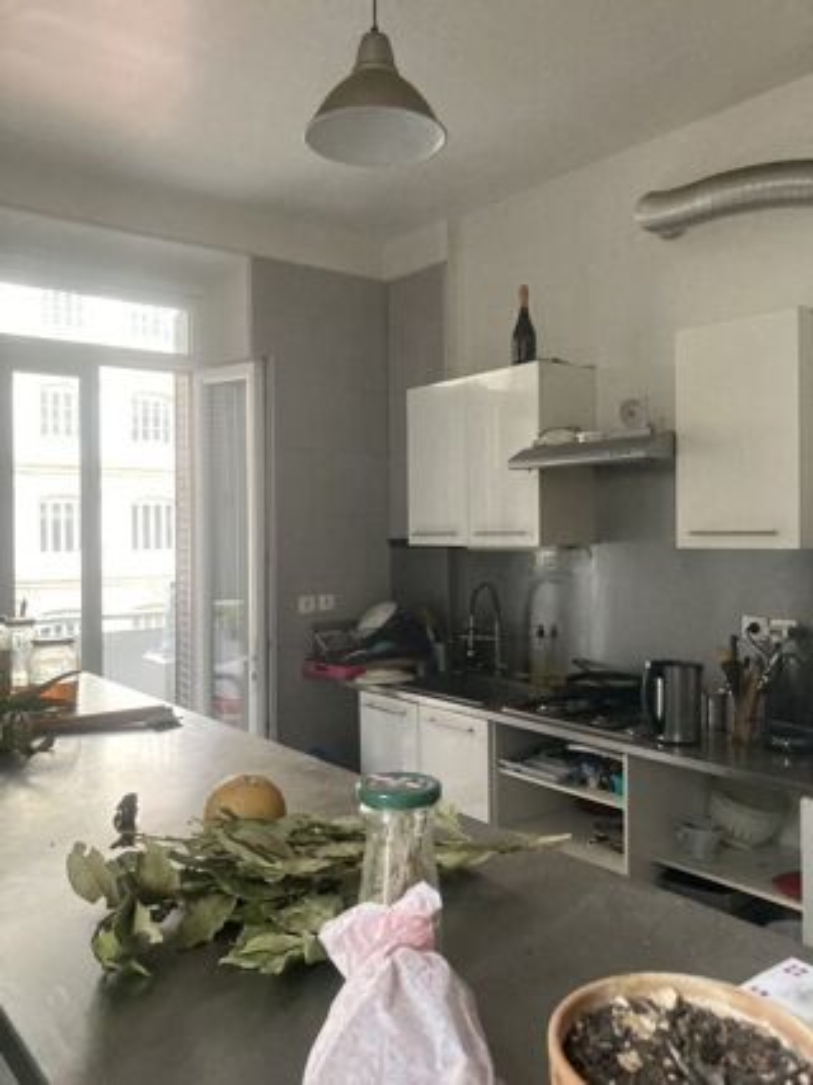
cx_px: 406
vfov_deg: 63.5
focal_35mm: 28
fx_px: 877
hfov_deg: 49.7
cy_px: 542
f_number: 1.8
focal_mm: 3.99
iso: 320
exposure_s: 1/58
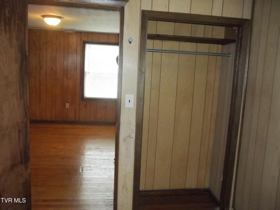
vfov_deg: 43.0
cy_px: 105
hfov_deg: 55.3
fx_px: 267
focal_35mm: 33
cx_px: 140
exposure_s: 1/30
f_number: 3.3
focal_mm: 5.9
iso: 320
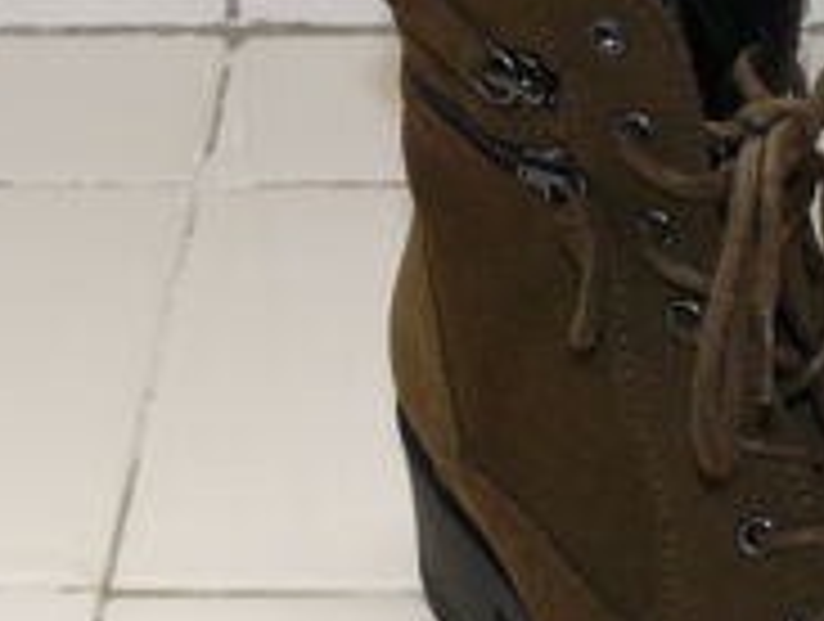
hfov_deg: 12.4
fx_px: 3745
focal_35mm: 157
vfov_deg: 9.5
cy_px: 405
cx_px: 878
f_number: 3.2
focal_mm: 10.8
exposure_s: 1/30
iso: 100
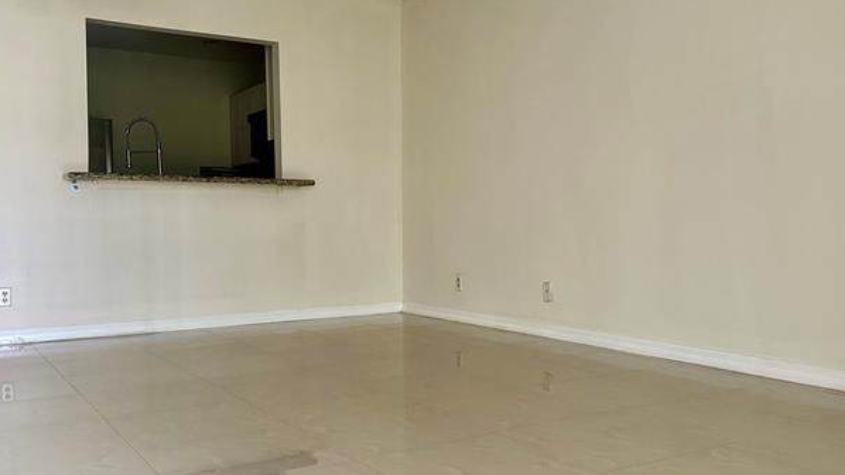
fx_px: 784
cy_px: 262
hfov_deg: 56.6
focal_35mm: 35
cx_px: 461
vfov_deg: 33.7
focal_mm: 6.86
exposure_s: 1/60
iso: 400
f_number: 1.78
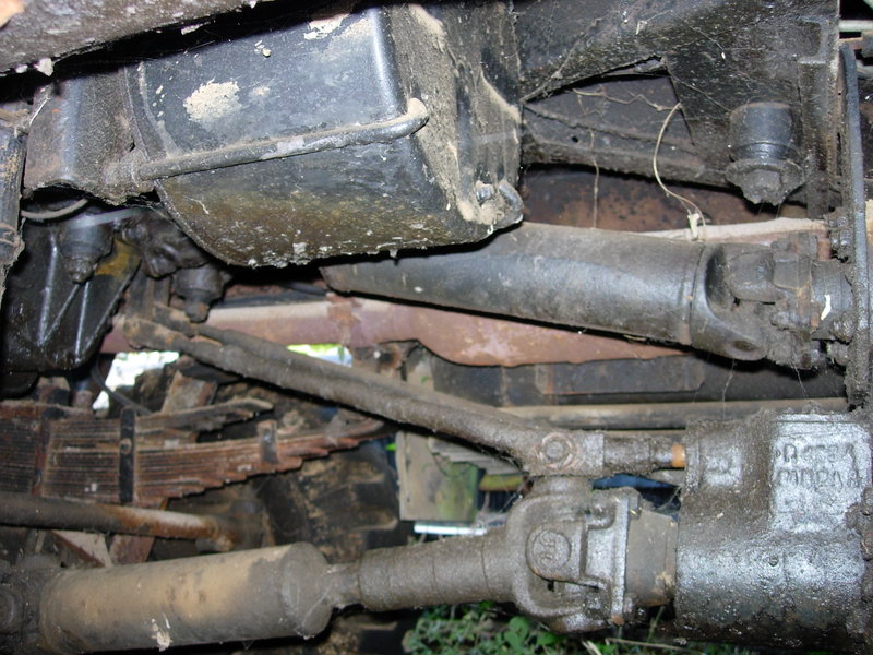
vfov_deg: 37.7
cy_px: 328
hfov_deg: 49.0
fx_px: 958
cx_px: 436
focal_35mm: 38
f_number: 2.8
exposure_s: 1/64
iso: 79
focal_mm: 7.8
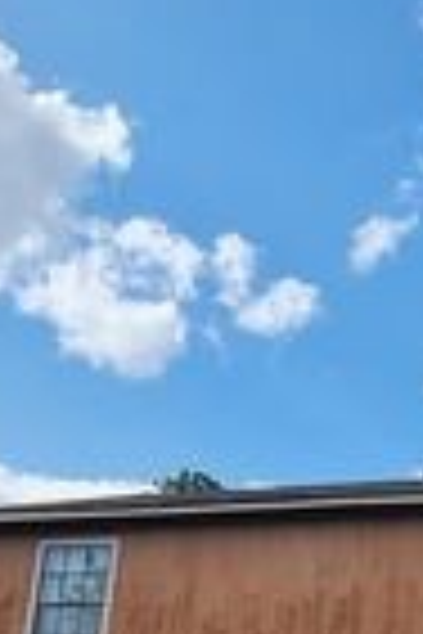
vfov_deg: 36.6
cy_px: 645
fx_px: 846
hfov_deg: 25.4
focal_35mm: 48
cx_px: 500
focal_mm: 2.2
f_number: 2.2
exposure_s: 1/1444
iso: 50
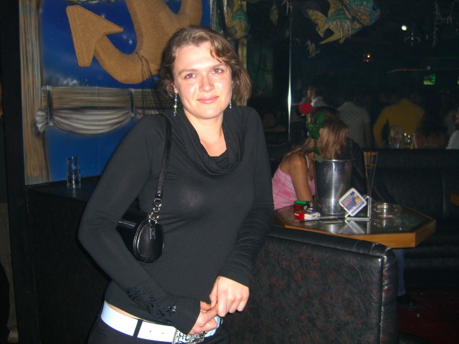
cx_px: 230
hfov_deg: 49.0
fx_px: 504
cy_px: 172
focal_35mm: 38
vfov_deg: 37.7
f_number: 2.8
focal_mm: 7.9
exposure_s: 1/60
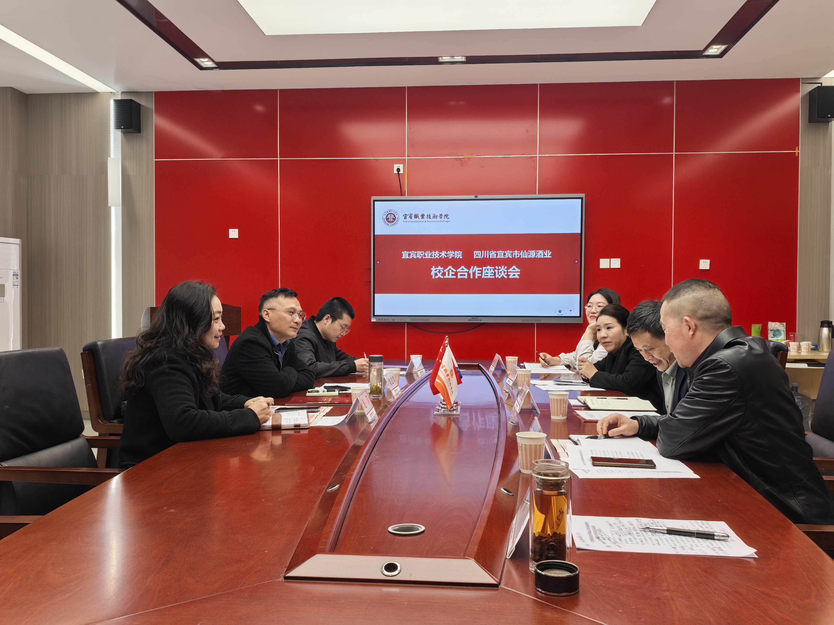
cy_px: 312
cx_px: 417
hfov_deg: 60.0
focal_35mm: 30
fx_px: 723
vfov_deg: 46.8
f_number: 4
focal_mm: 6.98
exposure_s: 1/50
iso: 320
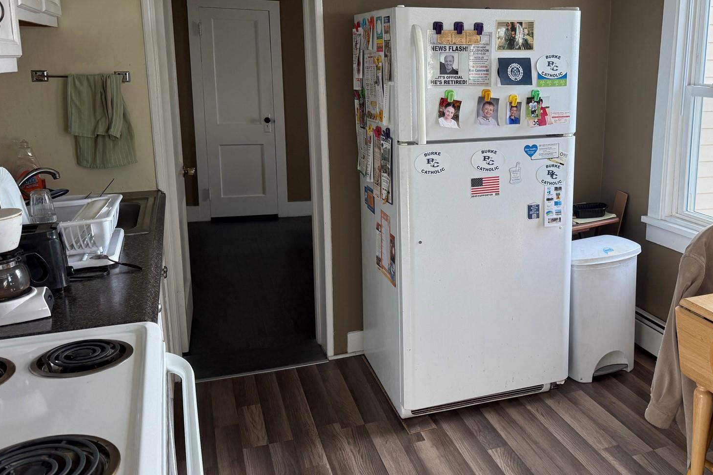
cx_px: 465
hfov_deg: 53.5
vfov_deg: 37.8
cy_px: 202
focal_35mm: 35
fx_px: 693
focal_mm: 6.76
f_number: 1.78
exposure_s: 1/149
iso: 100
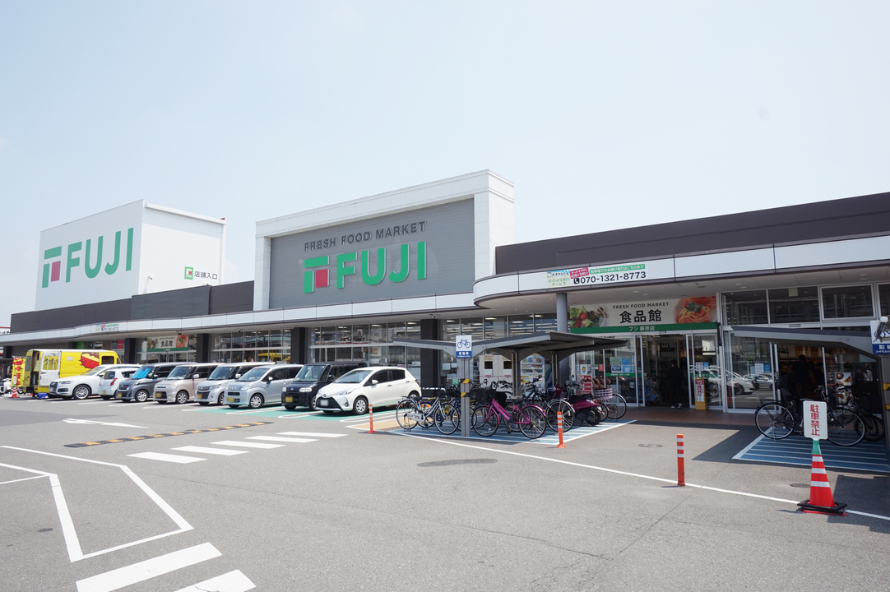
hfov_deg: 77.4
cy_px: 296
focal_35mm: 22
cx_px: 445
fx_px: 556
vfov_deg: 56.1
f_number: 11
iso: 100
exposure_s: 1/125
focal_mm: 15
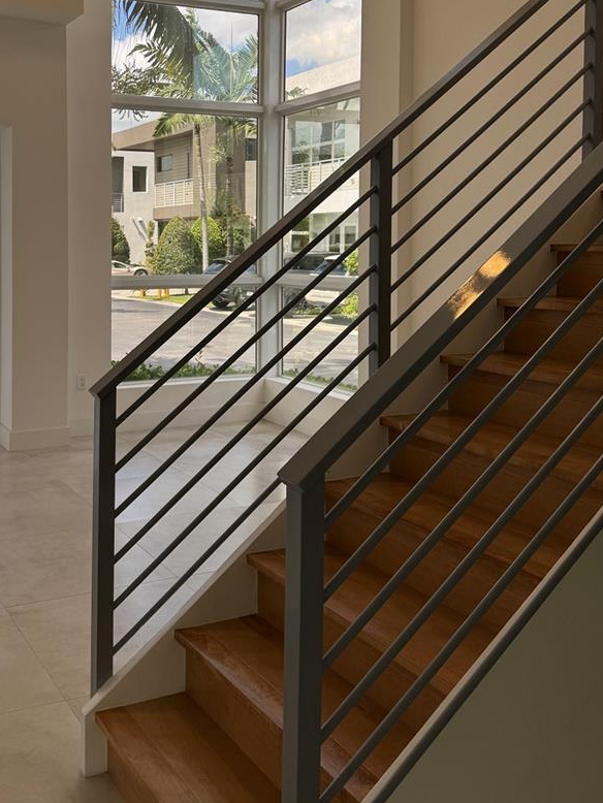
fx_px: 859
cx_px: 145
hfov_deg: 37.6
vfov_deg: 49.1
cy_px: 253
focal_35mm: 37
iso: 80
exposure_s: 1/430
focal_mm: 6.76
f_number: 1.78
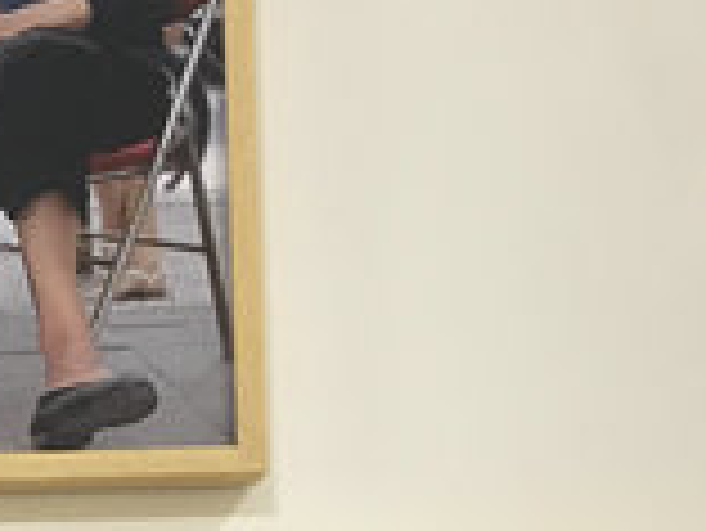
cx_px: -517
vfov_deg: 12.8
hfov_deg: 15.5
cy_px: 752
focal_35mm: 111
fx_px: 2266
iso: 80
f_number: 2.2
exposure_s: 1/30
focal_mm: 4.15
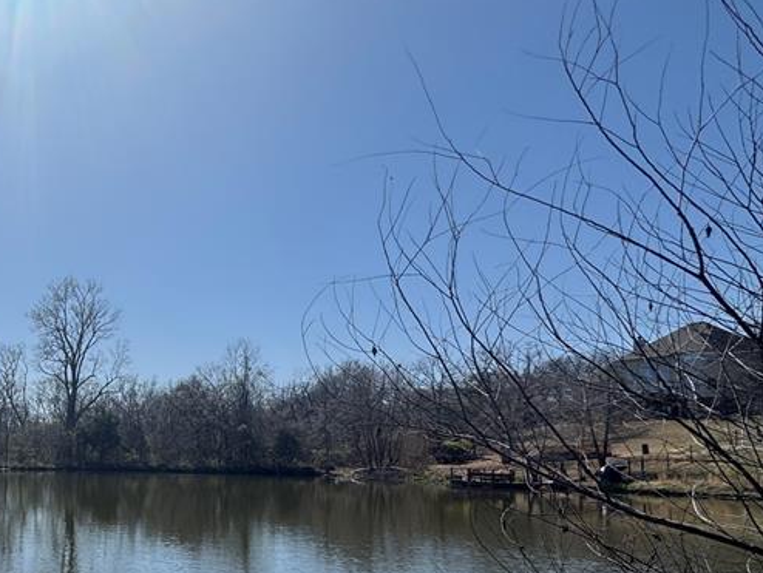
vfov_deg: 46.9
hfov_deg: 50.2
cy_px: 411
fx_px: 640
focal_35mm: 29
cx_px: 3
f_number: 2.2
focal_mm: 2.22
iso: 50
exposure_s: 1/3717
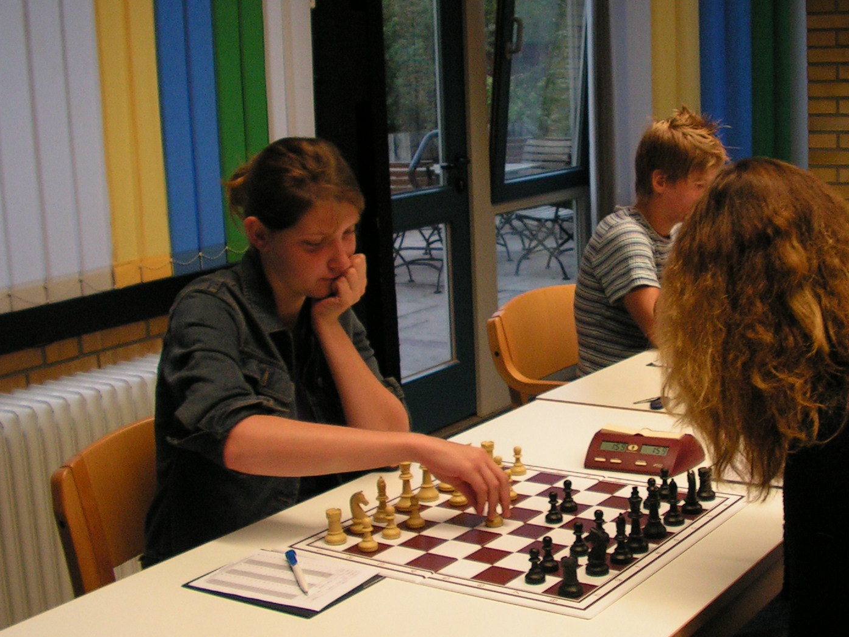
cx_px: 585
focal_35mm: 53
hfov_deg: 35.7
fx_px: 1300
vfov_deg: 27.5
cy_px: 302
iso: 125
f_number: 3.2
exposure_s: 1/40
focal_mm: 6
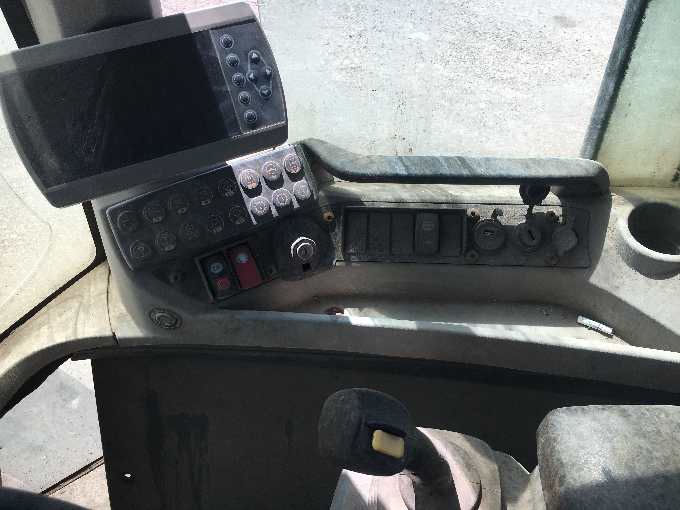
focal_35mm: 29
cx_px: 340
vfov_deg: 48.2
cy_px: 255
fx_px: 570
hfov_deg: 61.7
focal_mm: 4.15
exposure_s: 1/651
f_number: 2.2
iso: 25
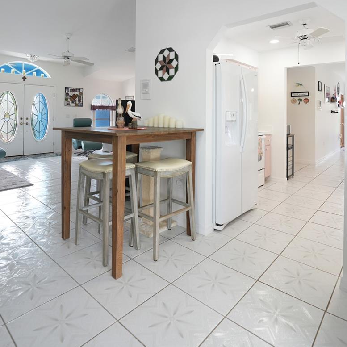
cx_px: 179
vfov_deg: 70.7
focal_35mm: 21
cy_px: 125
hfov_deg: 72.1
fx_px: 238
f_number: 2.8
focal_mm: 12
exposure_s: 1/30
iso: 160
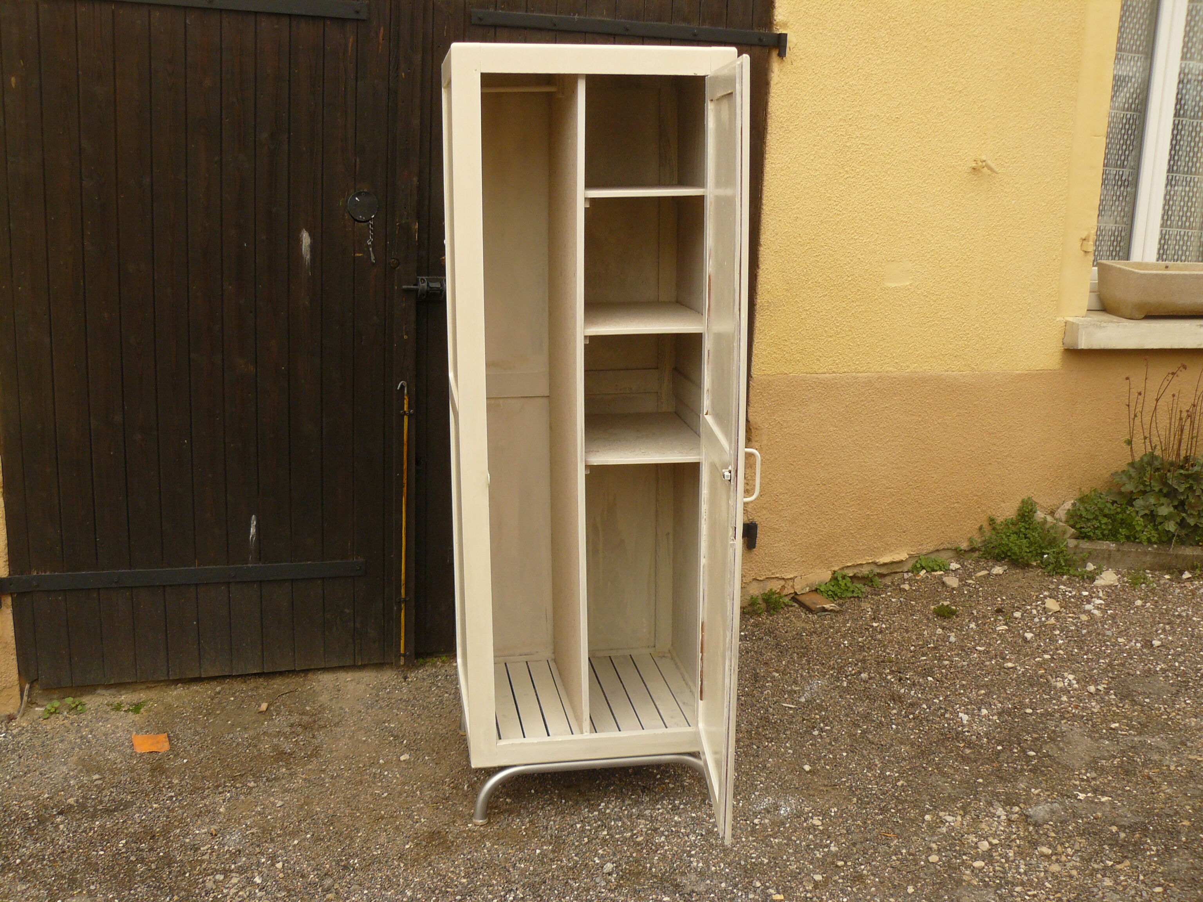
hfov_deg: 51.4
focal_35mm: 36
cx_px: 602
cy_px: 451
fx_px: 1251
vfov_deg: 39.7
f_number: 4
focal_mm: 6
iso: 100
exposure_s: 1/160
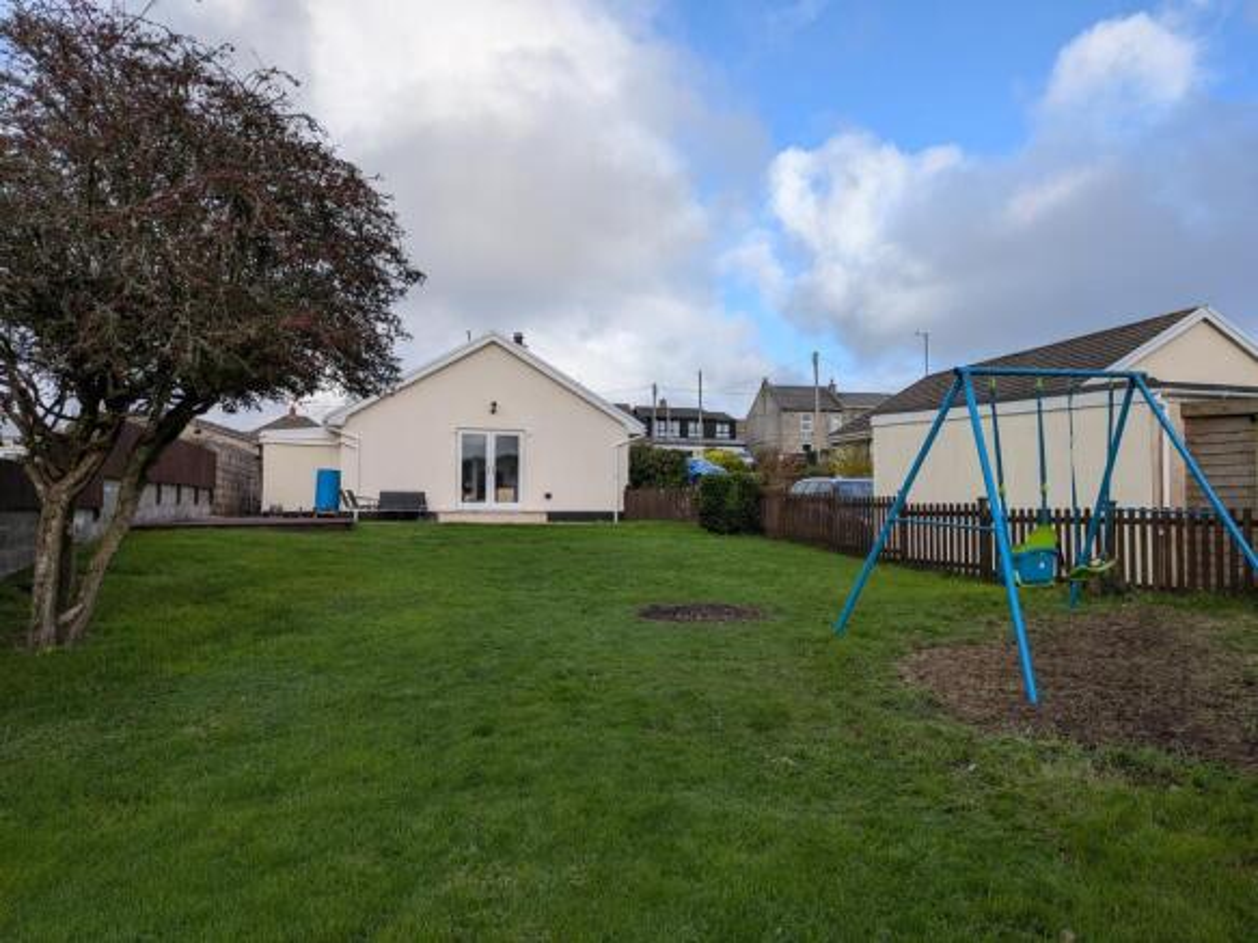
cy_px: 472
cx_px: 629
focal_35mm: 24
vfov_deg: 56.8
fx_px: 872
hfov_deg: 71.6
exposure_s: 1/996
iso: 29
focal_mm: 4.53
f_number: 1.7
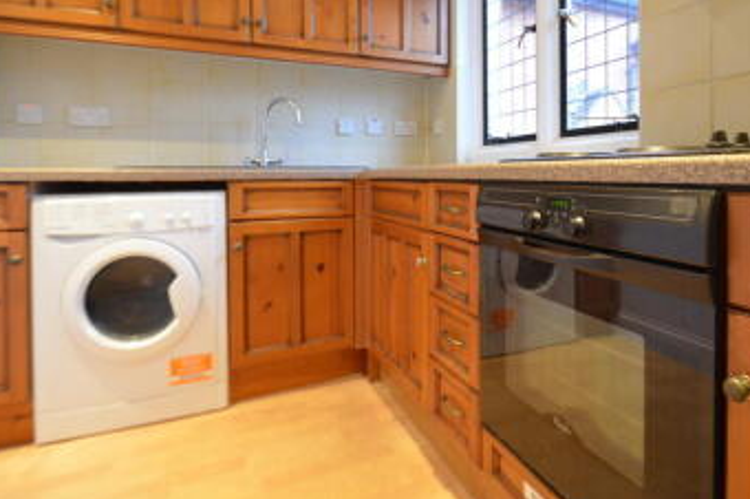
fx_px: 437
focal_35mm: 21
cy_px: 153
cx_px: 443
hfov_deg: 80.5
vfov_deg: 57.6
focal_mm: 10
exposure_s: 1/30
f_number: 3.5
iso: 1400
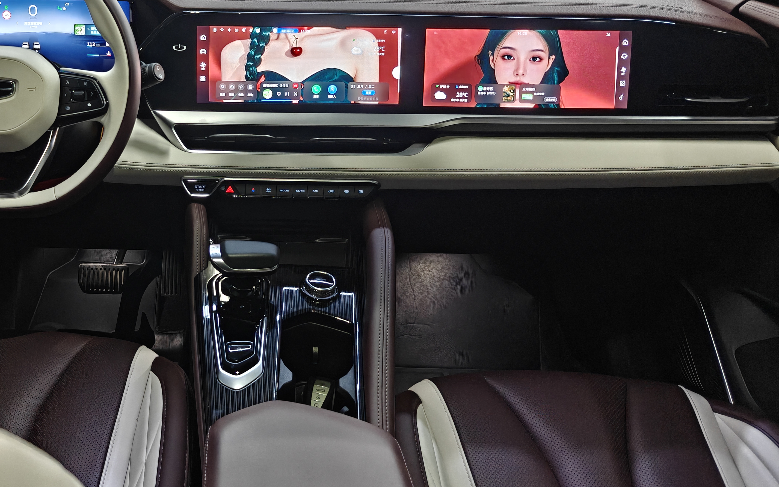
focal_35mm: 35
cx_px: 222
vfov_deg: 36.0
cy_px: 167
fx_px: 743
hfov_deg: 53.5
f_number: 1.6
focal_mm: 6.06
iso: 1250
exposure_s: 1/51
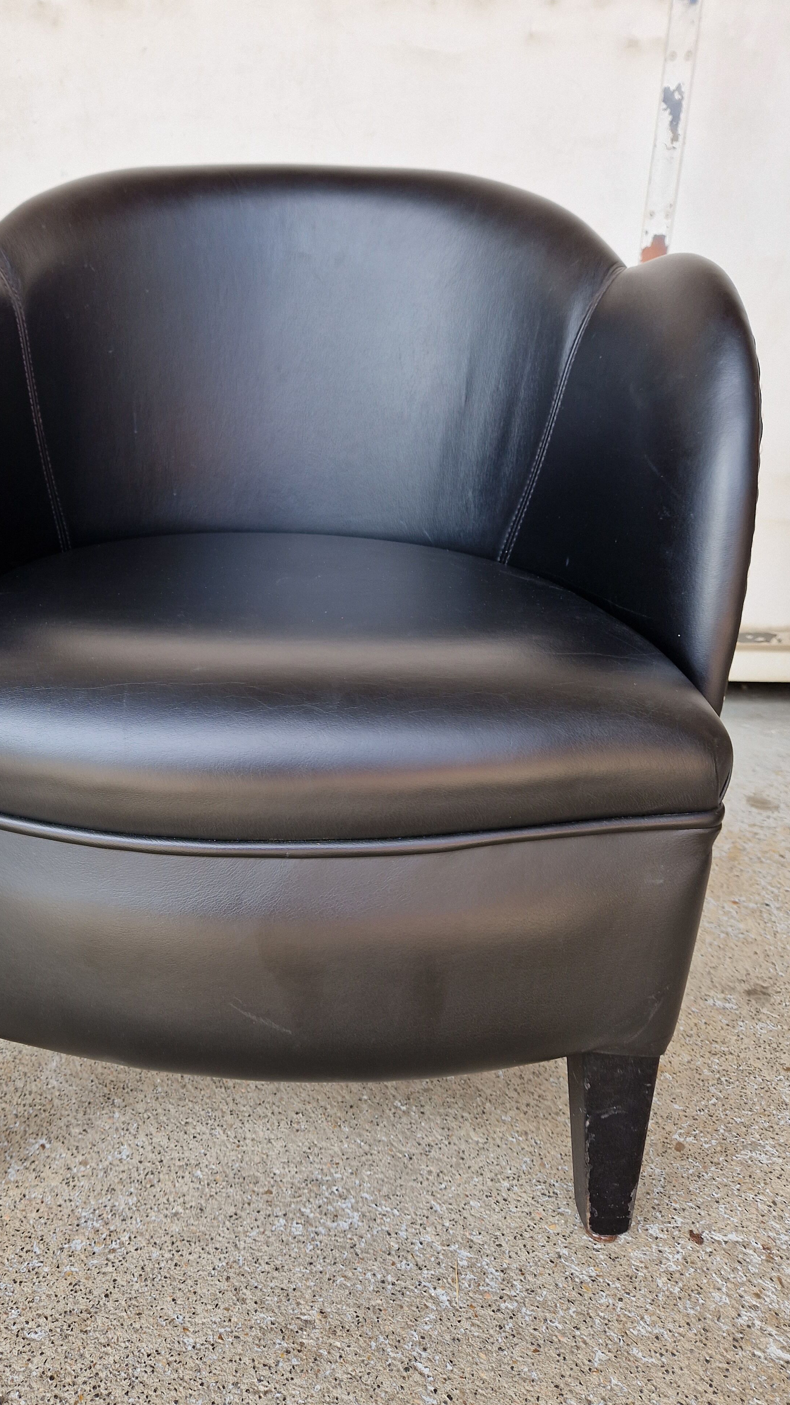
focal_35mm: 26
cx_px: 251
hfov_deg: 43.6
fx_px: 968
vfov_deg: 71.9
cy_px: 705
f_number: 1.8
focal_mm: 5.4
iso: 50
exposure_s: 1/247
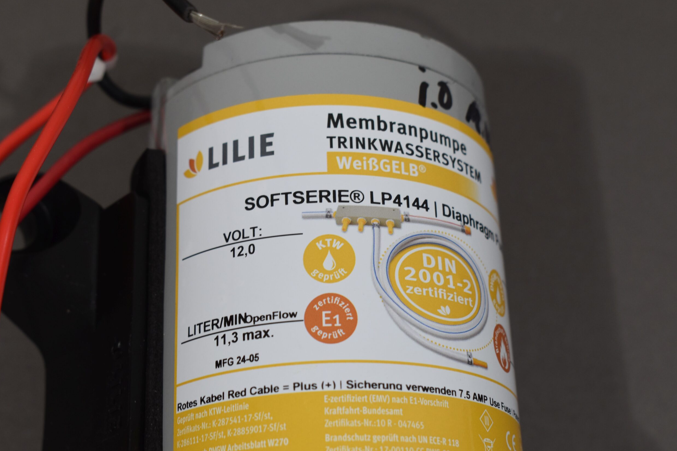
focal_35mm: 70
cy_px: 222
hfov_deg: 29.0
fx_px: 1307
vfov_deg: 19.6
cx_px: 336
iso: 400
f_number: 8
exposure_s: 1/60
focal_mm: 45
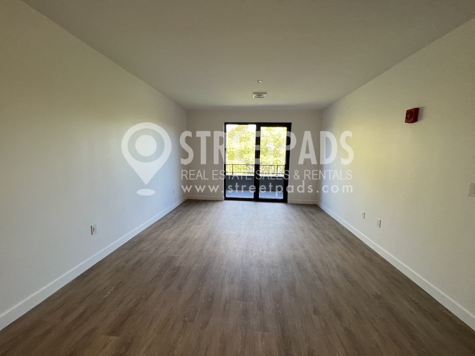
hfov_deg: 106.2
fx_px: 178
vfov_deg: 89.9
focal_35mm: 13
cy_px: 178
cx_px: 238
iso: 100
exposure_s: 1/120
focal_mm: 1.57
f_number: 1.8
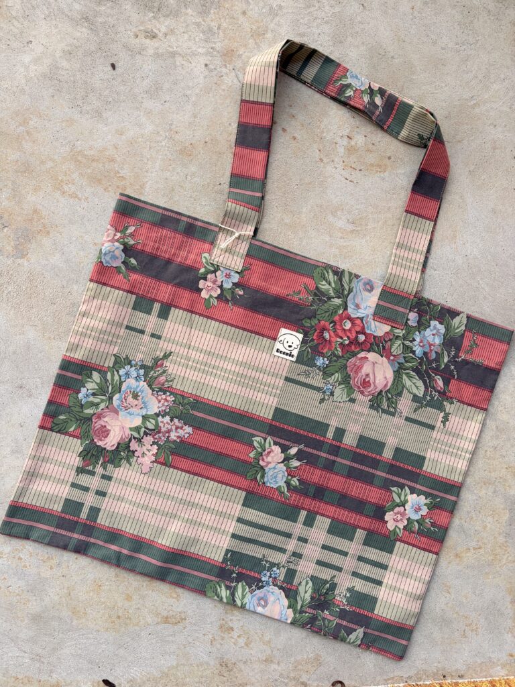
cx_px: 258
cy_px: 344
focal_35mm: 26
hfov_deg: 53.1
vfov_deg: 67.3
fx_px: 516
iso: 125
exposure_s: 1/64
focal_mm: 5.96
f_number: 1.6
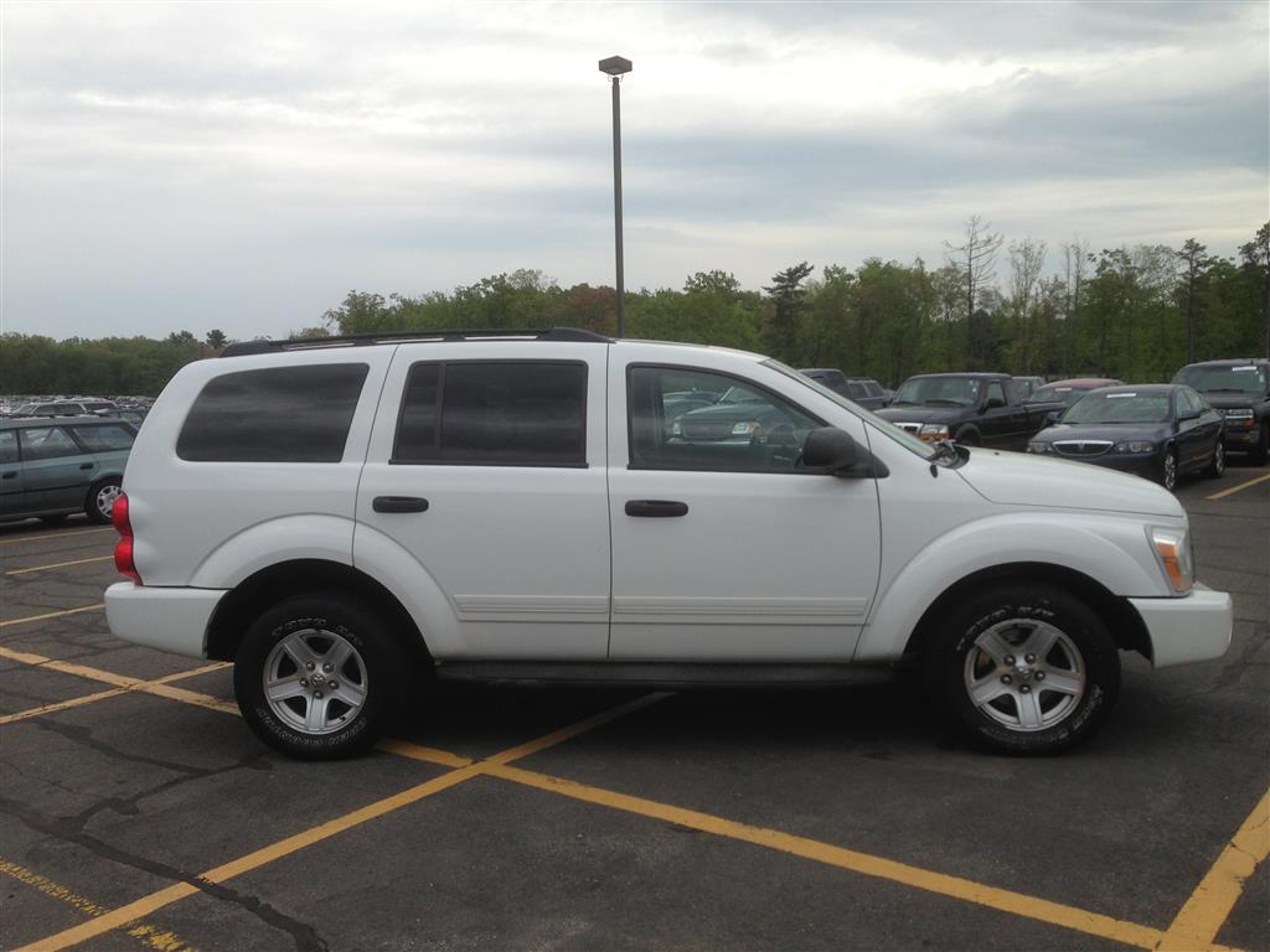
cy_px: 476
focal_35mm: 33
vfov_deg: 42.9
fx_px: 1211
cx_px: 635
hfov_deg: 55.4
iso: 50
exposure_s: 1/1130
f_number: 2.4
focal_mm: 4.13
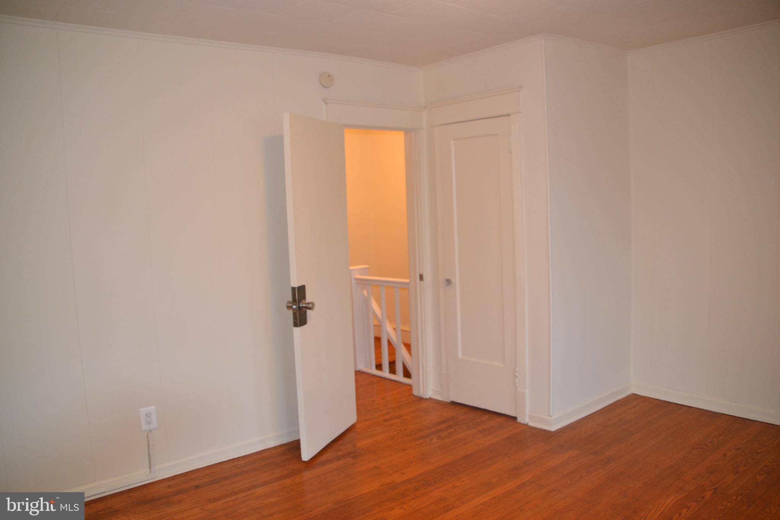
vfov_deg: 47.9
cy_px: 260
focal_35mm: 27
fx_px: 585
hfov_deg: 67.4
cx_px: 390
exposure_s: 1/60
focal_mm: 18
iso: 900
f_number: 3.5
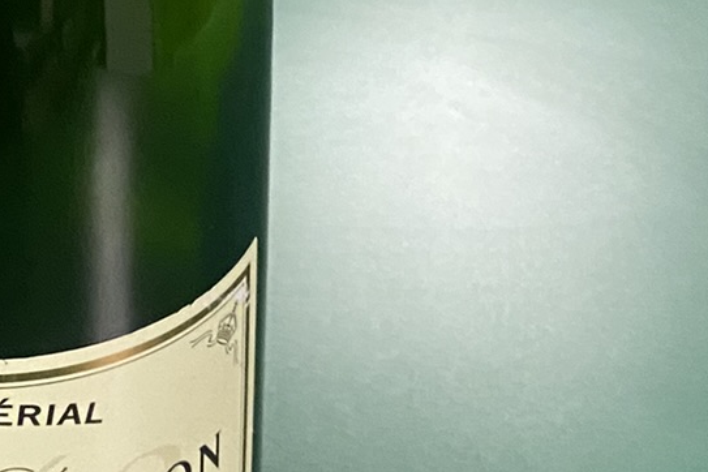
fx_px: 2006
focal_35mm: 102
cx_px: 50
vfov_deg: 12.6
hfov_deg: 19.6
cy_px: -274
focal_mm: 4.25
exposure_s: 1/25
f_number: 1.8
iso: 640
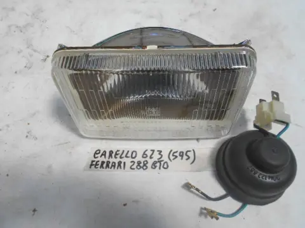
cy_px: 114
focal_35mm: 26
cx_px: 152
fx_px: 229
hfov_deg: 67.3
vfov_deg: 53.1
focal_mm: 4.6
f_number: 3.2
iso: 80
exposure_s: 1/800
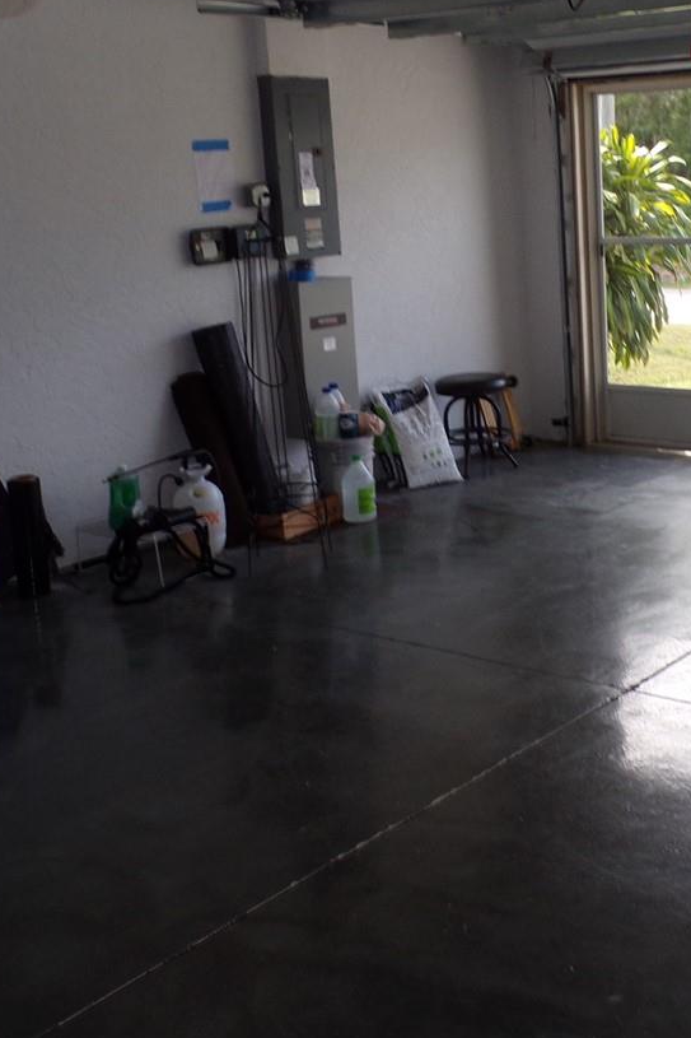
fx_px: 1411
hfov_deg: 26.4
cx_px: 654
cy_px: 383
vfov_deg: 40.1
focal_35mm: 49
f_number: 4.3
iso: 80
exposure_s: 1/56
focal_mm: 4.3
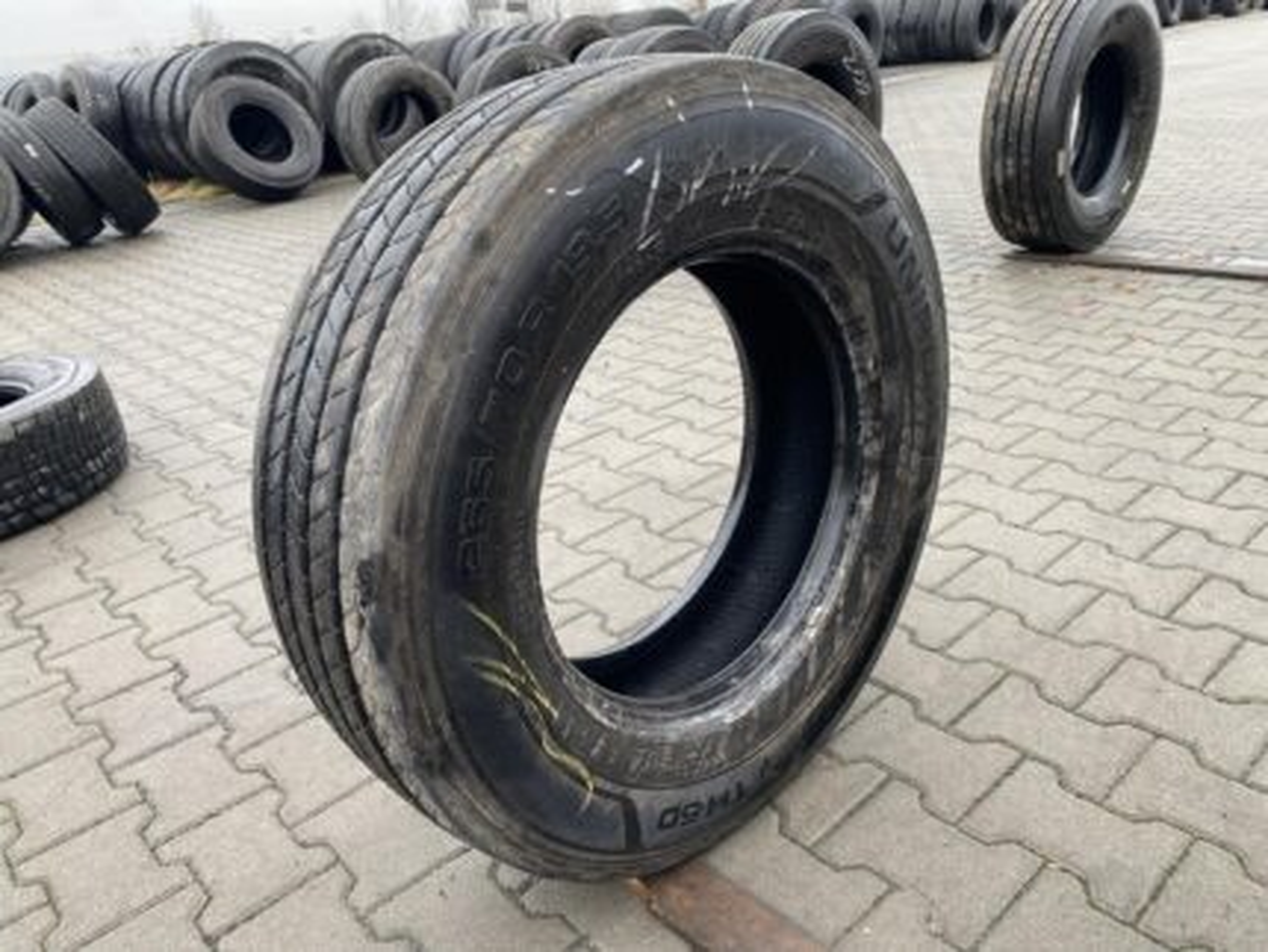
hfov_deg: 67.3
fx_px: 953
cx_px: 634
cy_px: 476
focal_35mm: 26
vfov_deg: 53.1
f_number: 1.8
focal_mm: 4.25
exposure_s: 1/122
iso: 50
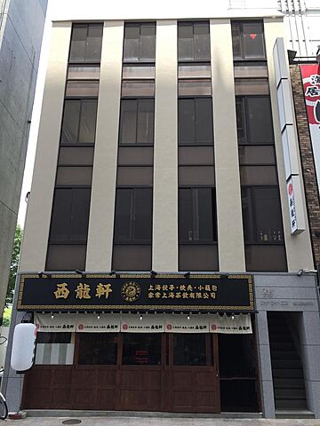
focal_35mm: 29
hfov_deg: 48.2
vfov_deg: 61.7
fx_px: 357
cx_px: 160
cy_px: 213
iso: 32
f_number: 2.2
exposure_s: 1/278
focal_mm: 4.15
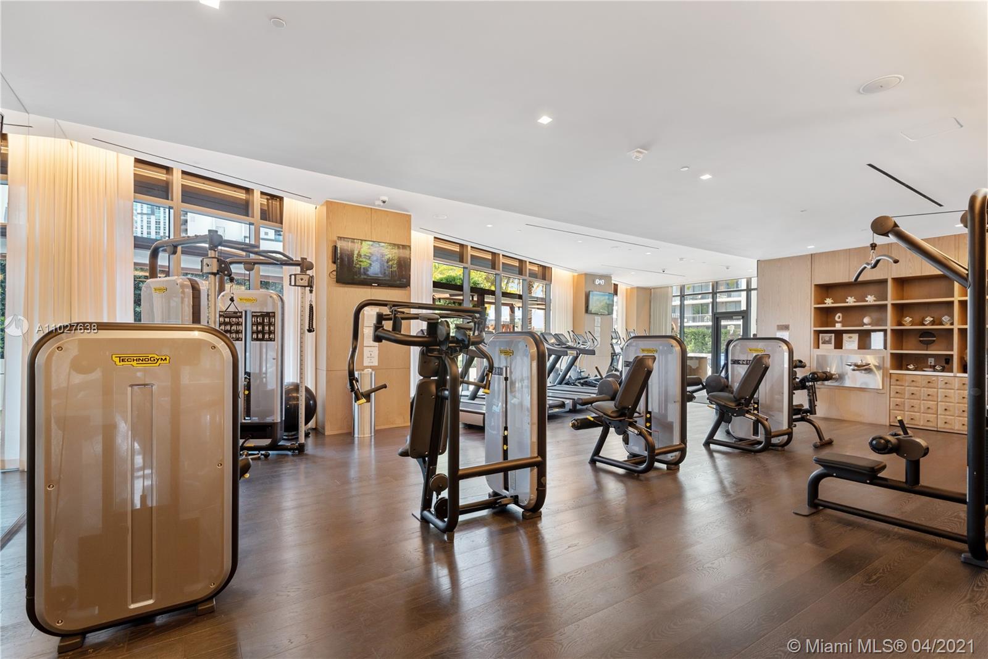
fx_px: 439
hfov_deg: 96.7
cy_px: 330
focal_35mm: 16
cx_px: 494
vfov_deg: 73.8
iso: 250
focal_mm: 16
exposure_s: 1/3
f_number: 8
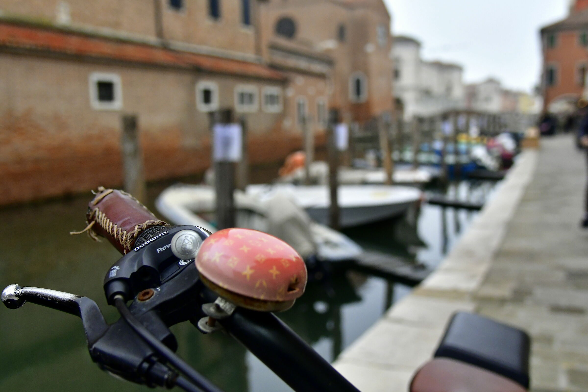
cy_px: 196
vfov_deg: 36.9
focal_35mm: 36
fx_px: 588
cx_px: 294
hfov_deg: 53.1
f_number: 4
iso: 1250
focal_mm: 24
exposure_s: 1/2500
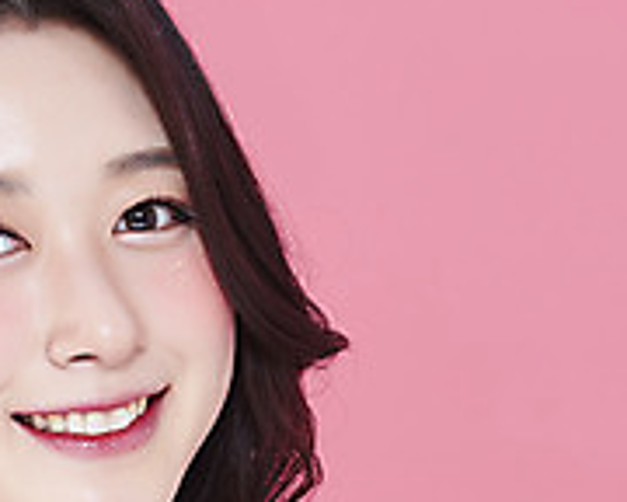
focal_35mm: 329
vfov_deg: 4.7
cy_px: 537
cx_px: -85
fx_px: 6105
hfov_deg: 5.9
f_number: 11
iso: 64
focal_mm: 105
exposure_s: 1/125
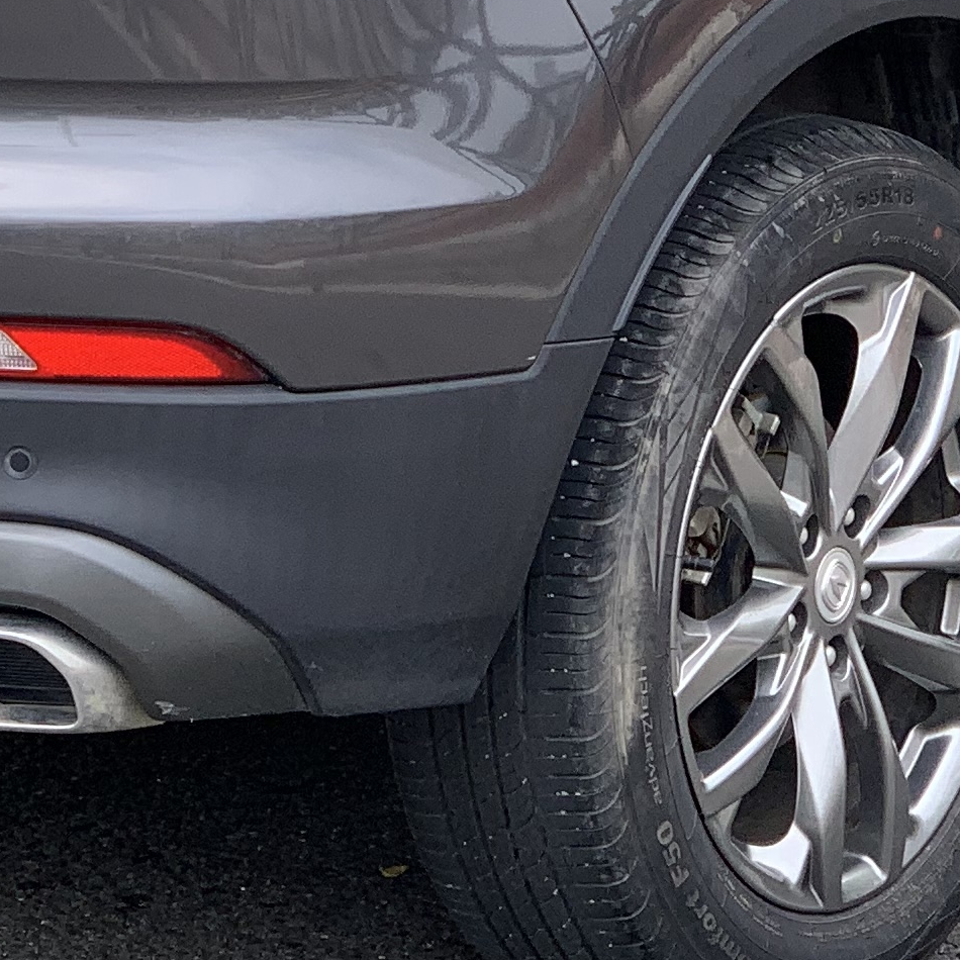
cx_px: 459
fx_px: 6118
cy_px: -56
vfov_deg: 8.9
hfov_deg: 9.0
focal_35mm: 195
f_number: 2.4
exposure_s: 1/375
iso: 16
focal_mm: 6
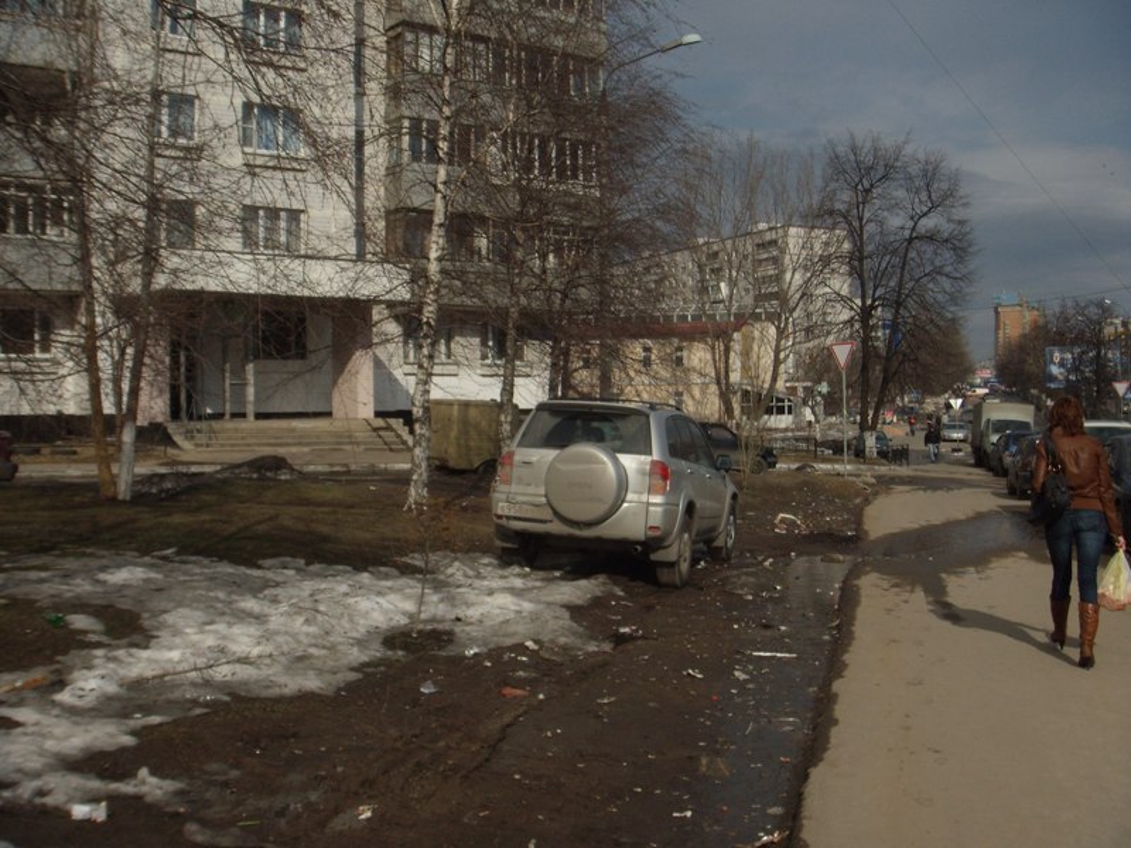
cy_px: 424
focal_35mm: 38
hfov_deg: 49.0
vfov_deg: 37.7
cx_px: 566
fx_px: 1242
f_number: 5.7
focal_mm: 6.4
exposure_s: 1/1250
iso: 64
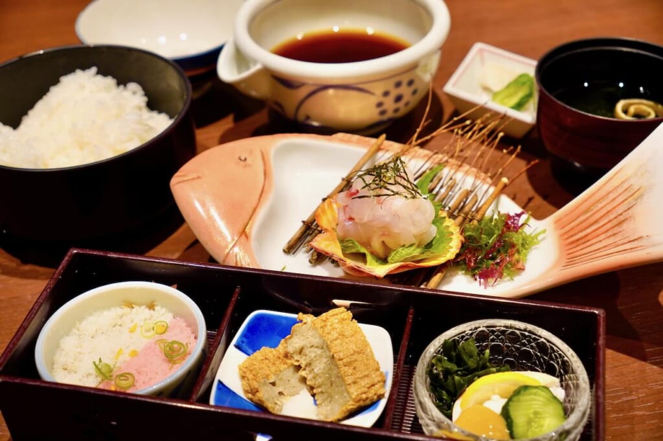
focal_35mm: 52
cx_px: 332
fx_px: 958
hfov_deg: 38.2
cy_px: 220
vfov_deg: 26.0
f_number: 4.5
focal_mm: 34.7
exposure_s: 1/25
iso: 320
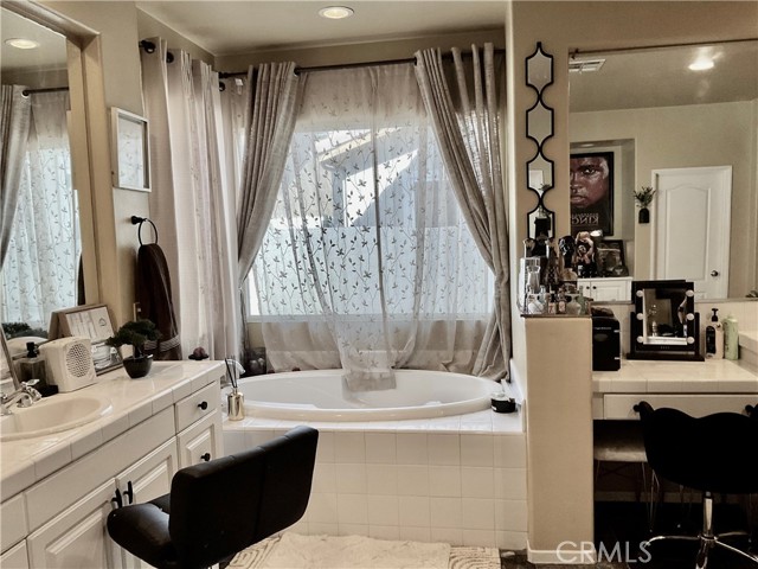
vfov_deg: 48.2
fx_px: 635
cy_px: 284
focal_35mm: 29
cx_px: 379
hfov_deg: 61.7
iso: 50
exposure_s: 1/120
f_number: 1.8
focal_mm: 3
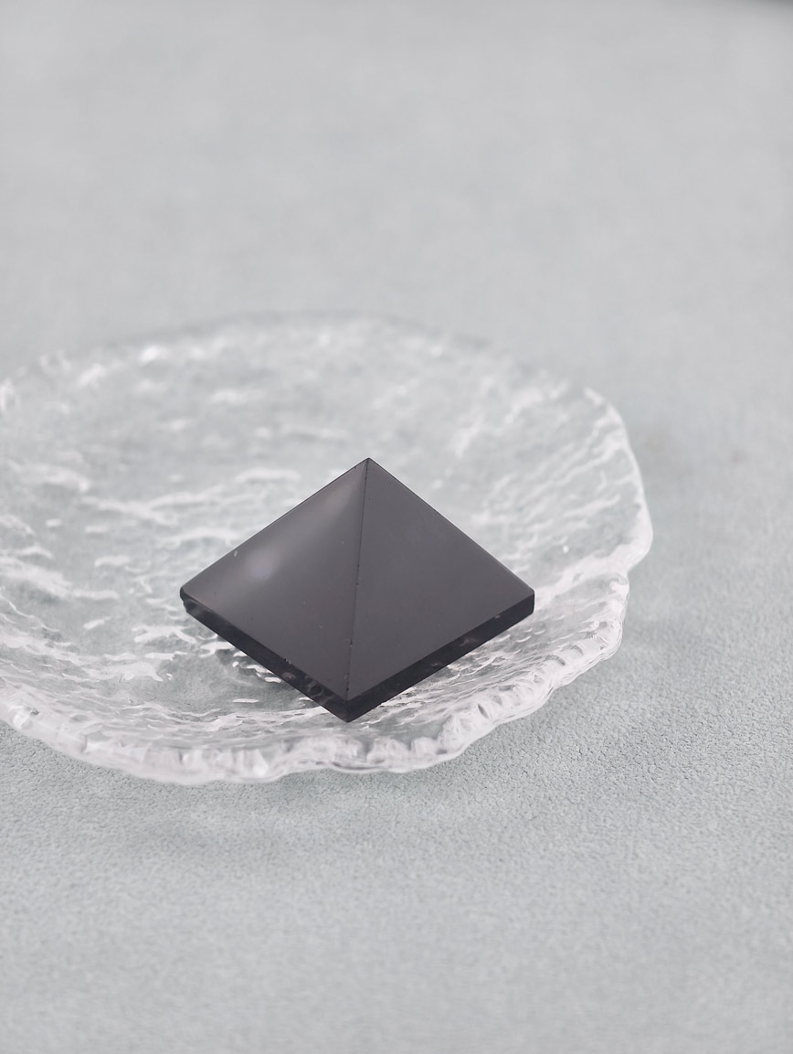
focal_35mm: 85
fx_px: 2590
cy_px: 527
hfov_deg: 17.4
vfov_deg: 23.0
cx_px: 396
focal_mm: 22.48
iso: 125
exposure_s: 1/160
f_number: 2.67
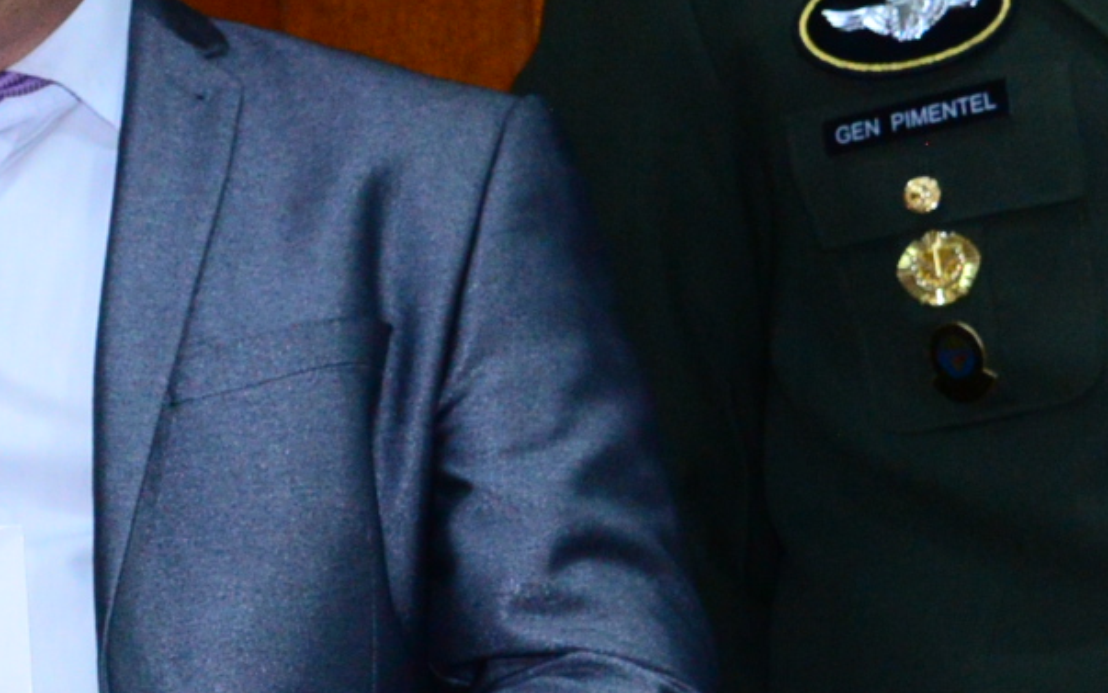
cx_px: -753
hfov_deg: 8.7
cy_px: 507
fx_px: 7067
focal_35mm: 234
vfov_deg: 5.6
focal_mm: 46
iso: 2500
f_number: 5
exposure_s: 1/125
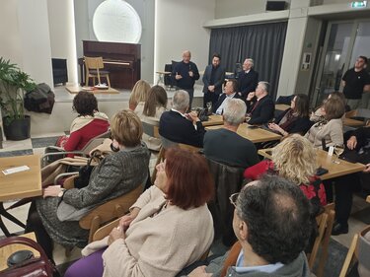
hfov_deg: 69.4
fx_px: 267
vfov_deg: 54.9
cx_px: 185
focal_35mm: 25
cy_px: 138
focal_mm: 4.71
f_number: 1.79
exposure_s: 1/25
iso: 1094
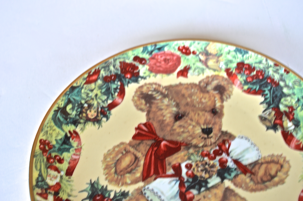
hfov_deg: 33.4
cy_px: 100
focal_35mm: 60
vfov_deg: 22.6
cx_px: 152
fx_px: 505
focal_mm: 40
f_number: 5.6
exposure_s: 1/25
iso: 100
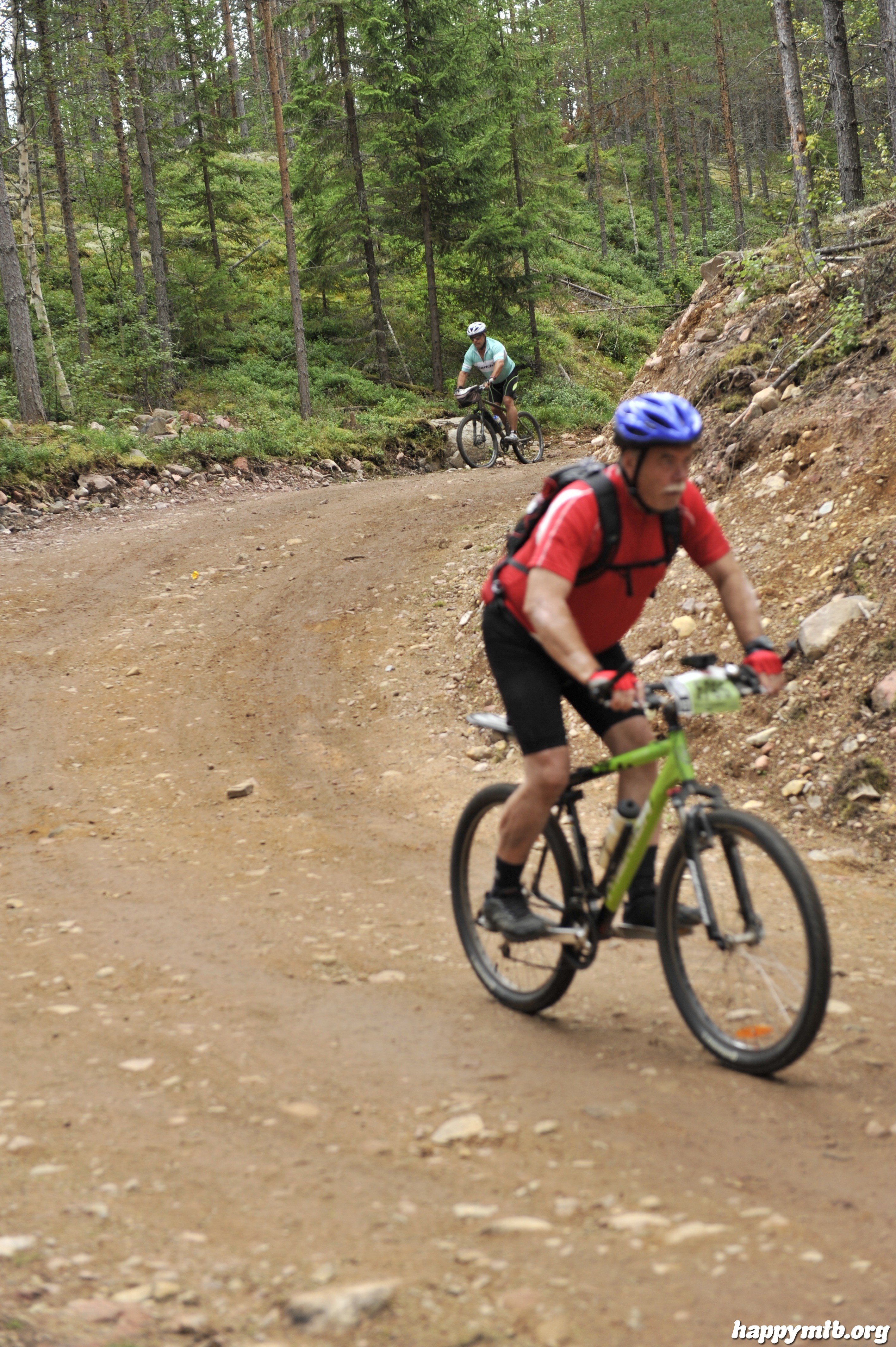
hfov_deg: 21.9
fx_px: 2318
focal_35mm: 62
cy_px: 674
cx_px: 448
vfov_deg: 32.4
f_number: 3.5
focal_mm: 62
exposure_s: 1/320
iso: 200
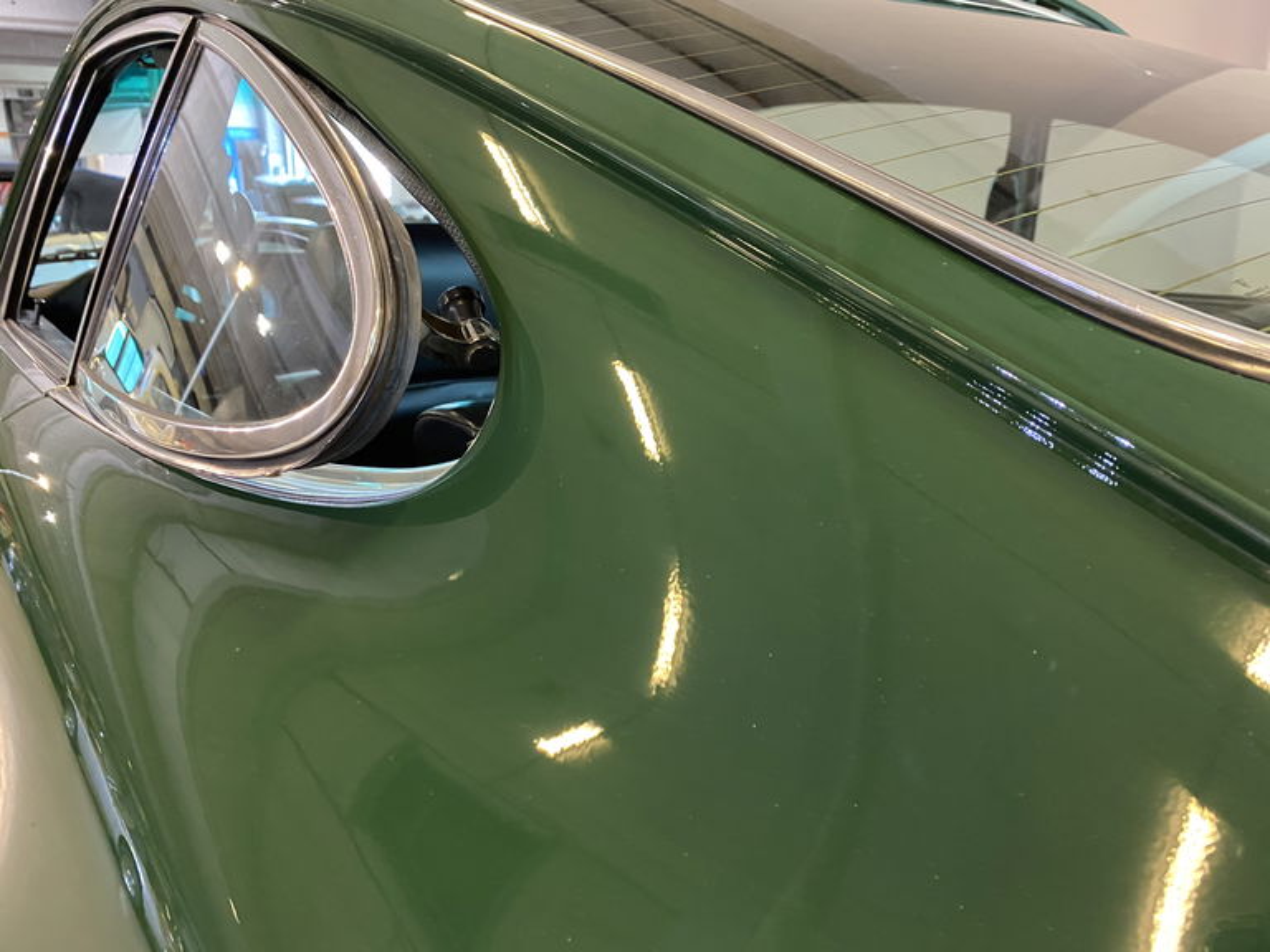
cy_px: 476
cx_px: 635
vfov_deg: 53.1
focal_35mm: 26
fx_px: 954
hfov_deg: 67.3
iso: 400
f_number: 1.8
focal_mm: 4.25
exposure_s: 1/33
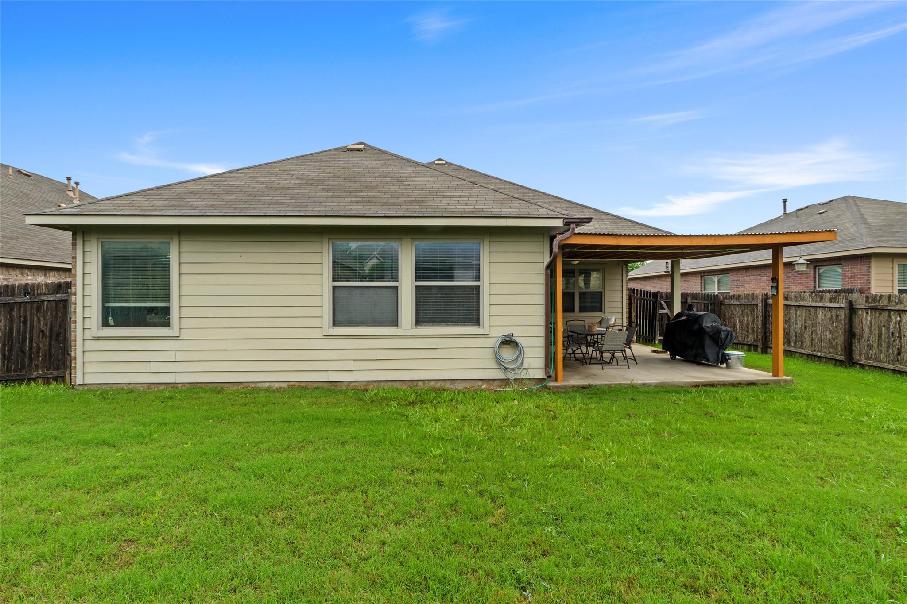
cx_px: 454
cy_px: 302
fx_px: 378
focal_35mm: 15
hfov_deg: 100.4
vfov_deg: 77.3
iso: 250
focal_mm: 10
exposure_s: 1/20
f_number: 11
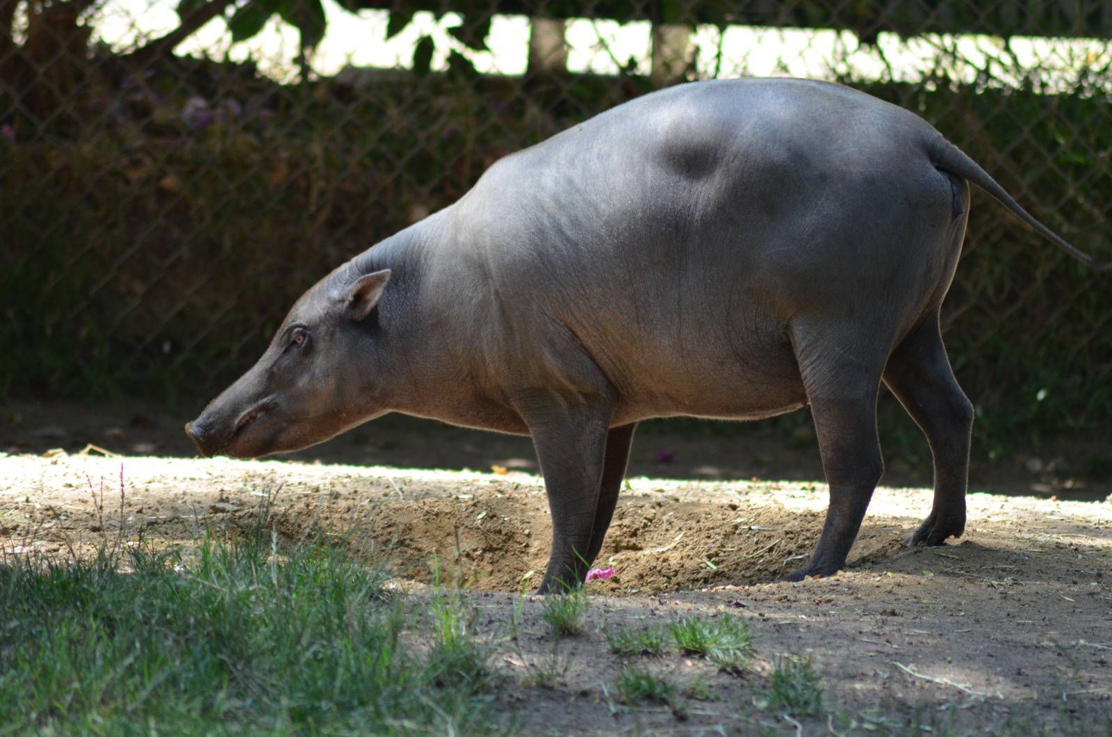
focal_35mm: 420
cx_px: 556
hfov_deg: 4.9
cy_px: 368
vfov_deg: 3.3
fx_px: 12947
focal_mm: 280
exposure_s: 1/500
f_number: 5.3
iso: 1000
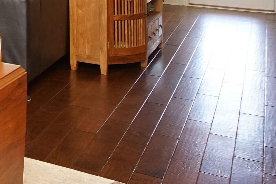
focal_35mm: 71
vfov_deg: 17.5
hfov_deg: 22.4
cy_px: -79
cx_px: -158
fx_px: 544
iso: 1000
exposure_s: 1/60
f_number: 4.5
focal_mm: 12
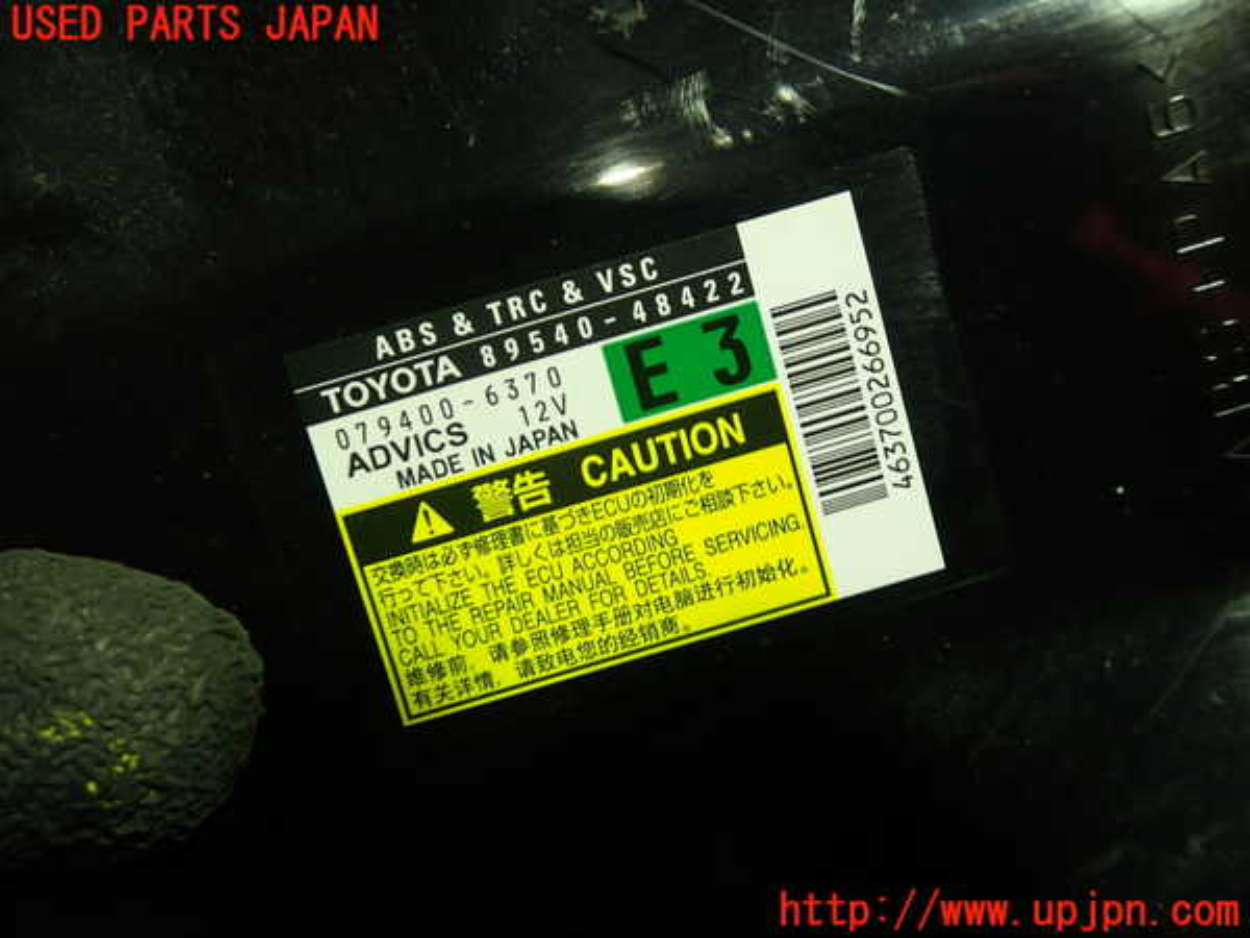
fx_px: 1083
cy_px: 469
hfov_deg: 60.0
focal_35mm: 30
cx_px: 625
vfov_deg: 46.8
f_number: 2.3
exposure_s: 1/30
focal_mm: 5.4
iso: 200
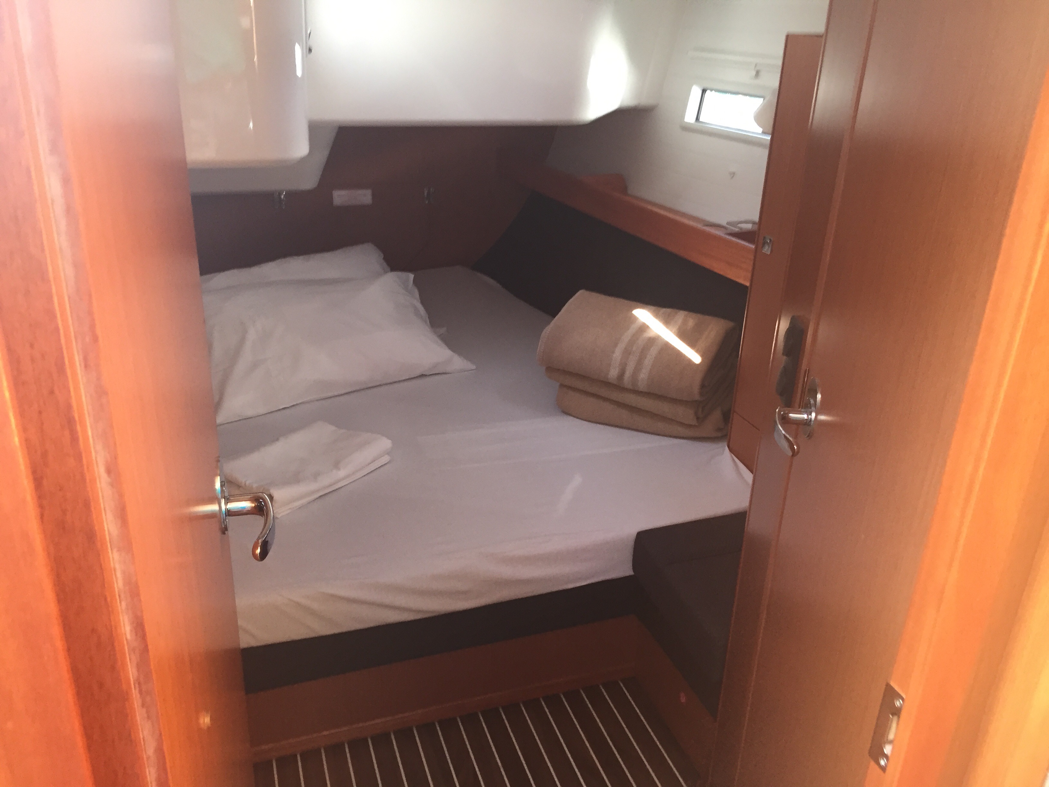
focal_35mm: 29
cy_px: 394
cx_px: 524
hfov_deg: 61.7
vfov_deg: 48.2
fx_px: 879
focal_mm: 4.15
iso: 160
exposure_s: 1/33
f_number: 2.2
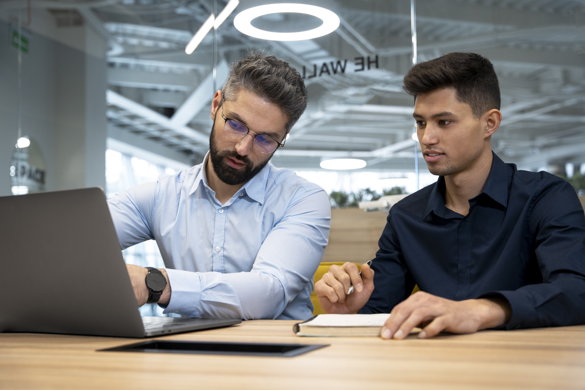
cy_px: 195
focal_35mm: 45
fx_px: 725
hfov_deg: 44.0
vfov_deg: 30.1
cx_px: 292
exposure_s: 1/80
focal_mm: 44.6
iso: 1000
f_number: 3.5
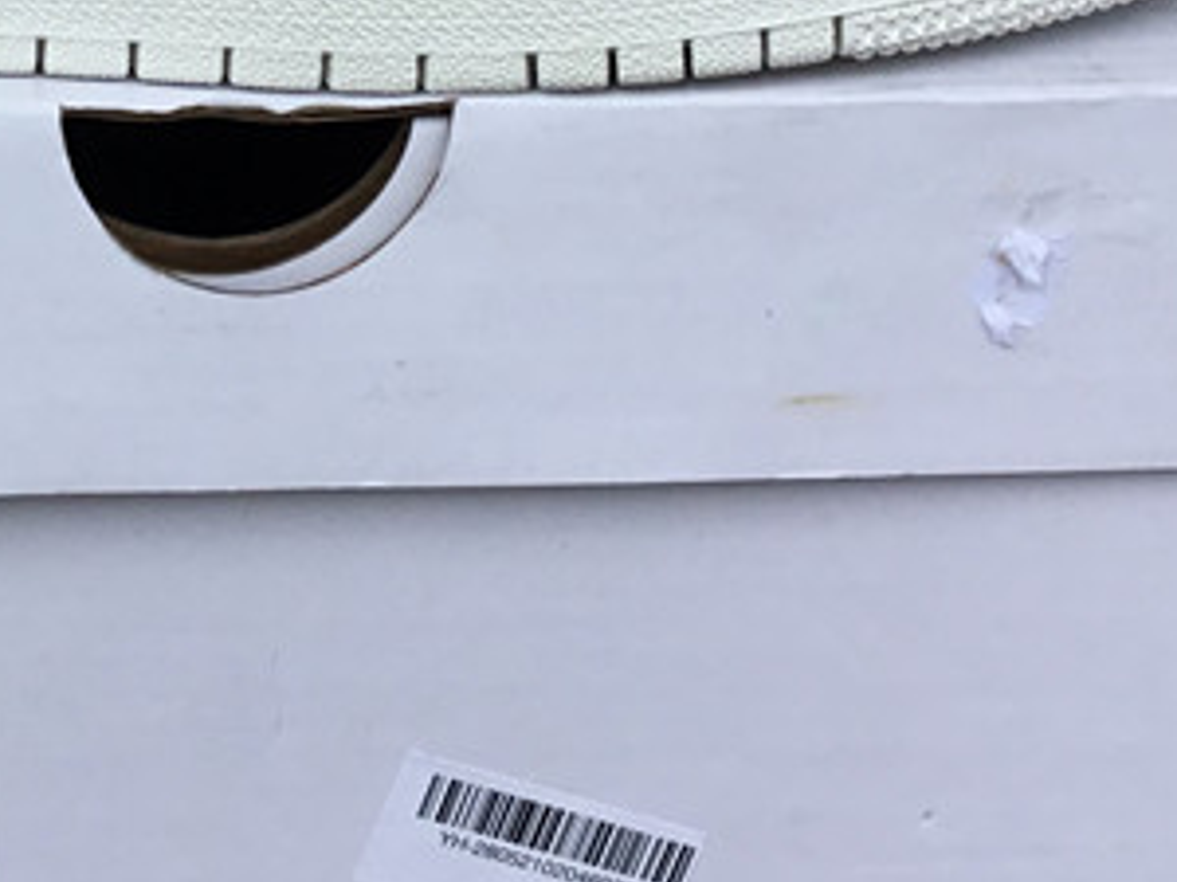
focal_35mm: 93
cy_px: -167
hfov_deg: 20.7
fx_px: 3162
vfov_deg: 15.3
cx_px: 173
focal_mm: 3.3
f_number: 2.4
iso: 25
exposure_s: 1/381
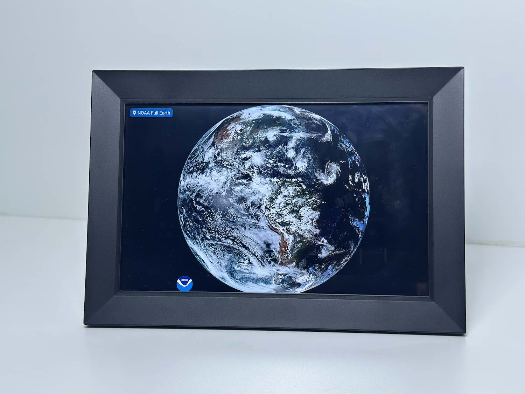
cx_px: 262
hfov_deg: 39.7
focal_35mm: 48
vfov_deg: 30.3
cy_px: 197
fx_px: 728
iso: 125
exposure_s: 1/121
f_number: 1.78
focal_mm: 6.86
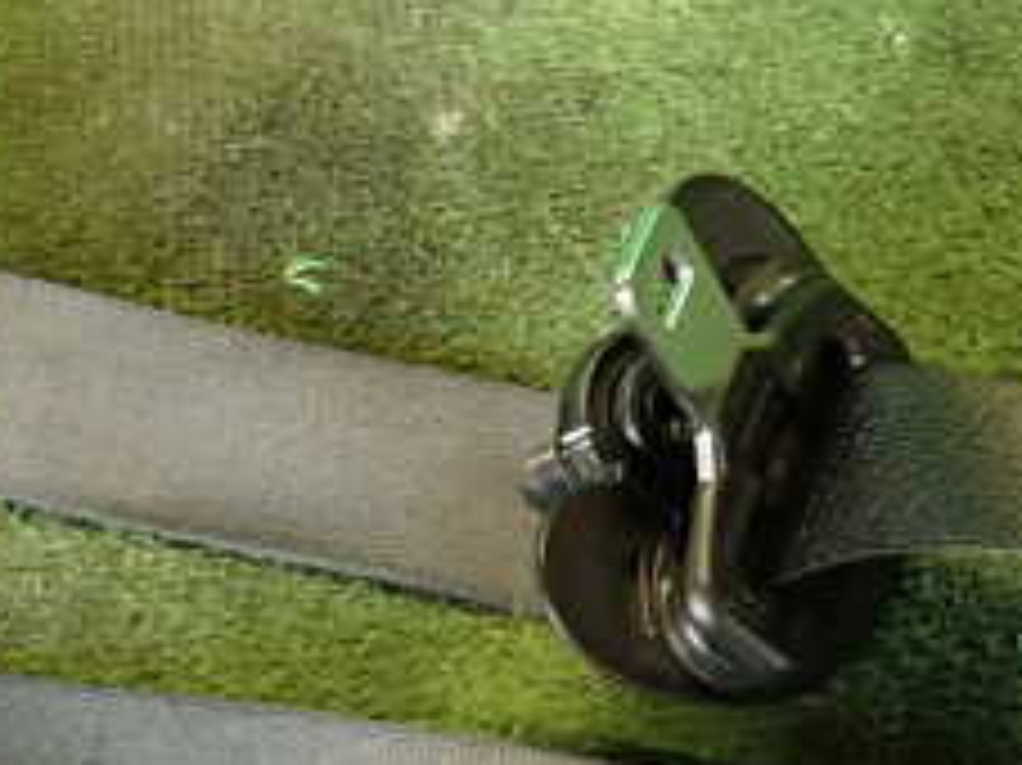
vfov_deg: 22.1
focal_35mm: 66
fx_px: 1948
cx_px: 279
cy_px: 536
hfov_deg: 29.0
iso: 250
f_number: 2
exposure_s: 1/30
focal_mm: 4.5
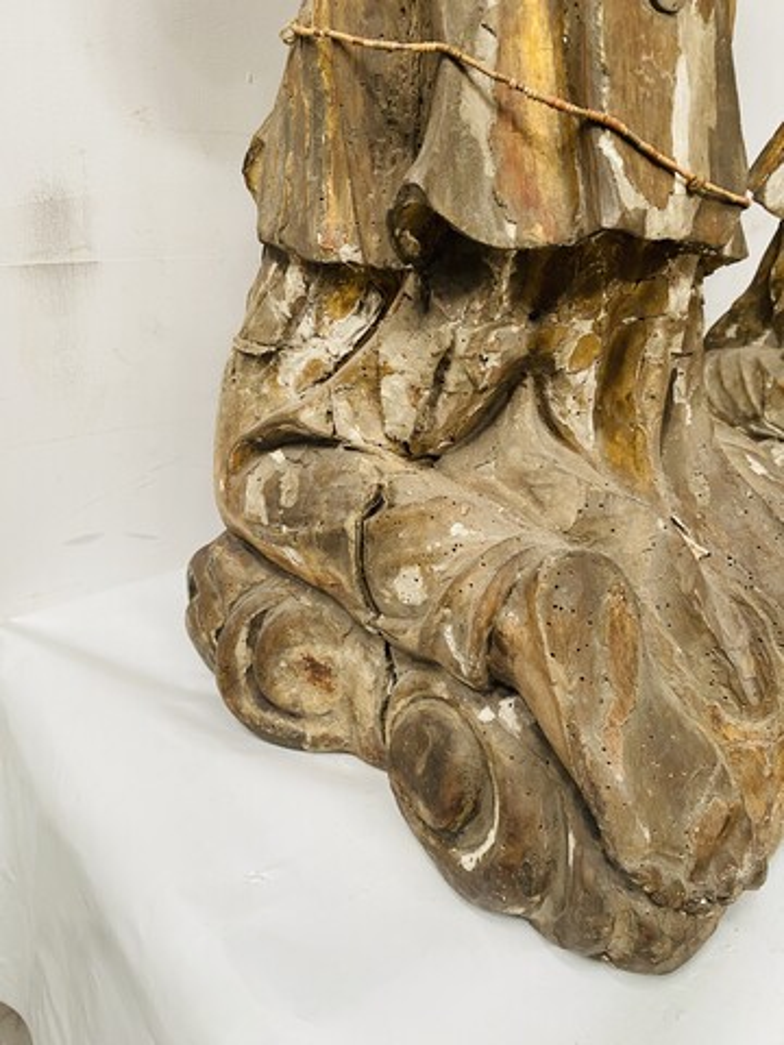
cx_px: 392
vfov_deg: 67.3
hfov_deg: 53.1
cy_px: 522
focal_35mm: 26
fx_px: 785
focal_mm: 4.25
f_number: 1.8
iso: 160
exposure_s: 1/60
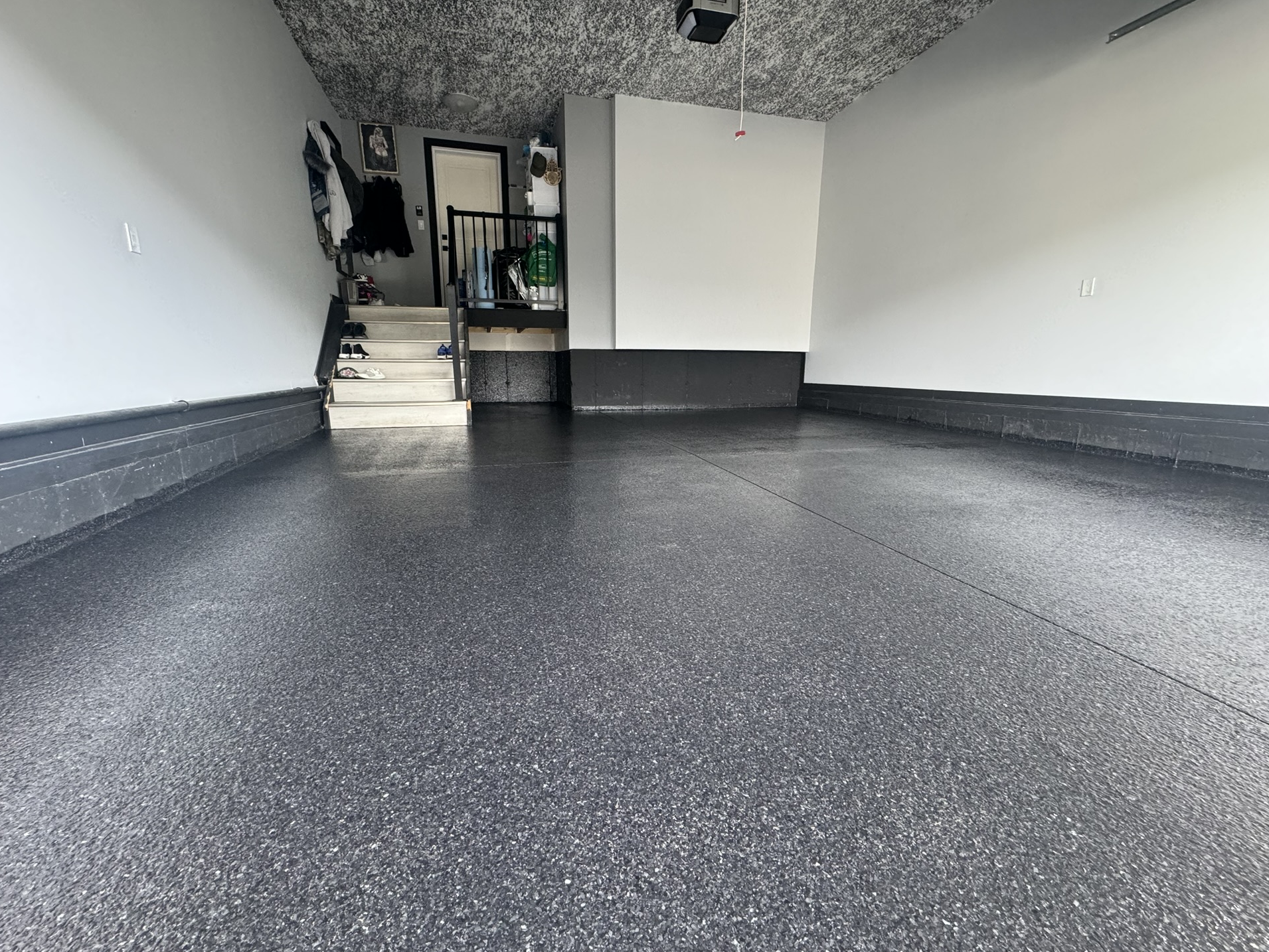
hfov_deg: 98.2
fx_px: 550
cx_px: 630
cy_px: 486
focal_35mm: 15
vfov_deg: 81.8
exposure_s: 1/99
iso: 320
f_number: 2.2
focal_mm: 2.22
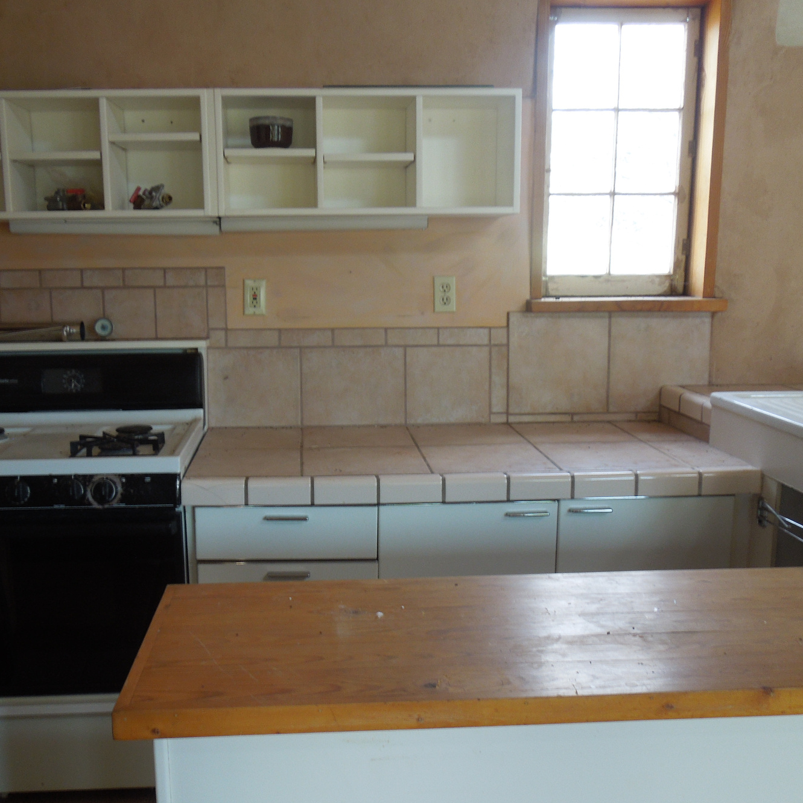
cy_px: 428
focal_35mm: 34
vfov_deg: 48.4
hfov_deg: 48.3
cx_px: 344
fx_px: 892
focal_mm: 4.5
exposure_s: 1/30
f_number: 3.3
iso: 140
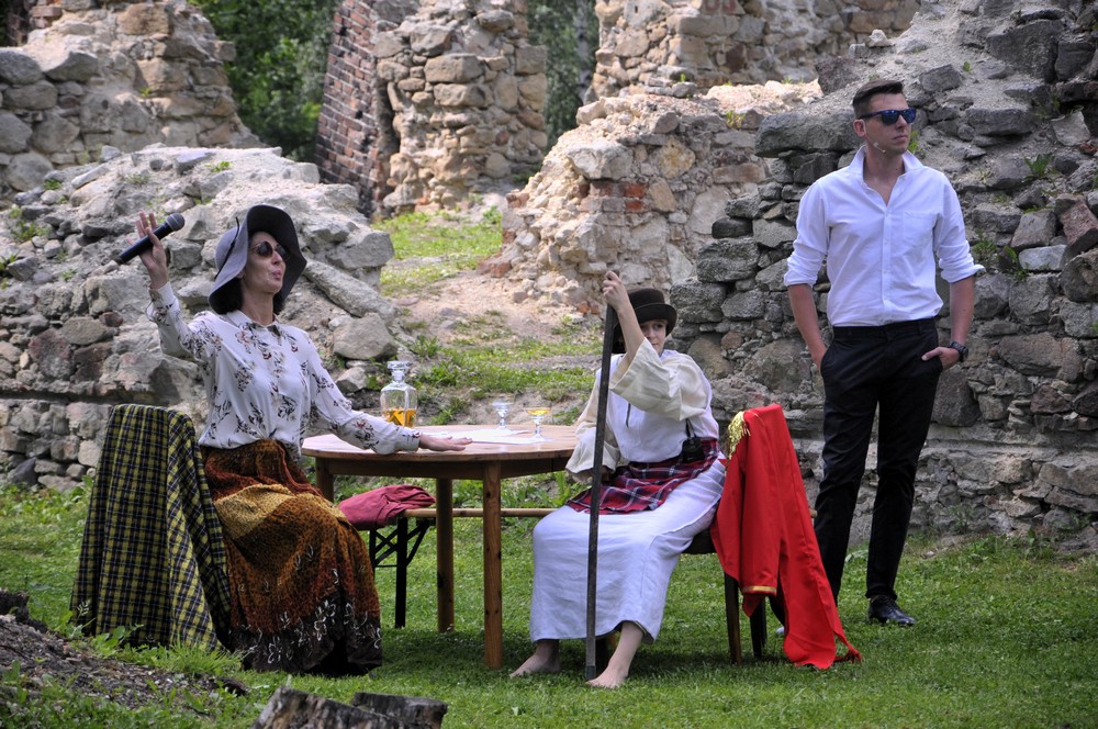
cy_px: 364
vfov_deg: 8.7
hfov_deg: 13.1
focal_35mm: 158
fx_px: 4797
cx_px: 549
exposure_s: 1/800
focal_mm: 105
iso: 500
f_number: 5.6
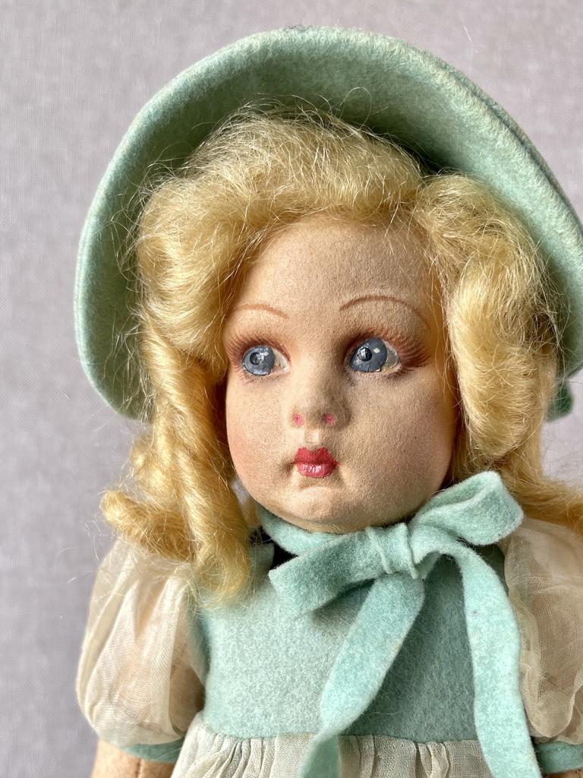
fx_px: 561
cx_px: 292
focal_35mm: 25
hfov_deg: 54.9
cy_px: 389
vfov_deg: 69.4
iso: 40
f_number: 1.6
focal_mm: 5.1
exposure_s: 1/121
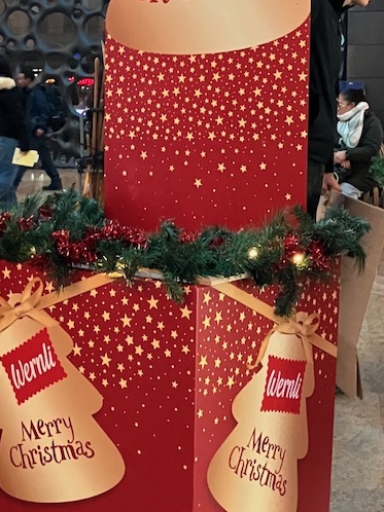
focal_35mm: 72
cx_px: 31
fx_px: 1066
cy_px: 151
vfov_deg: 26.8
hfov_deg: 20.0
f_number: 1.8
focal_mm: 3.99
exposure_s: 1/36
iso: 400
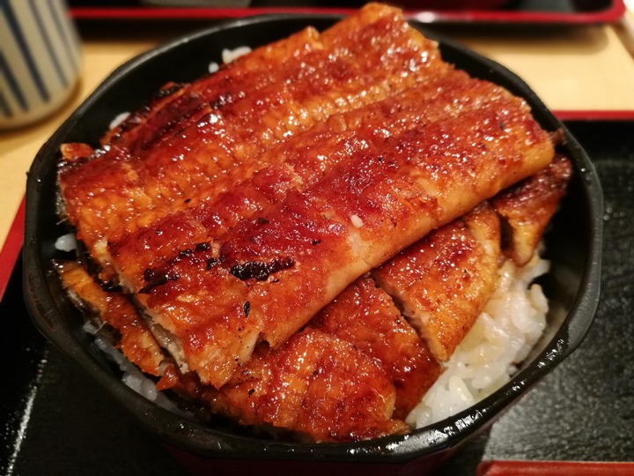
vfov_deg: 51.4
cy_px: 238
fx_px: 495
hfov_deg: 65.3
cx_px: 317
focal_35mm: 27
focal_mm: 4.5
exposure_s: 1/24
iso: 400
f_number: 4
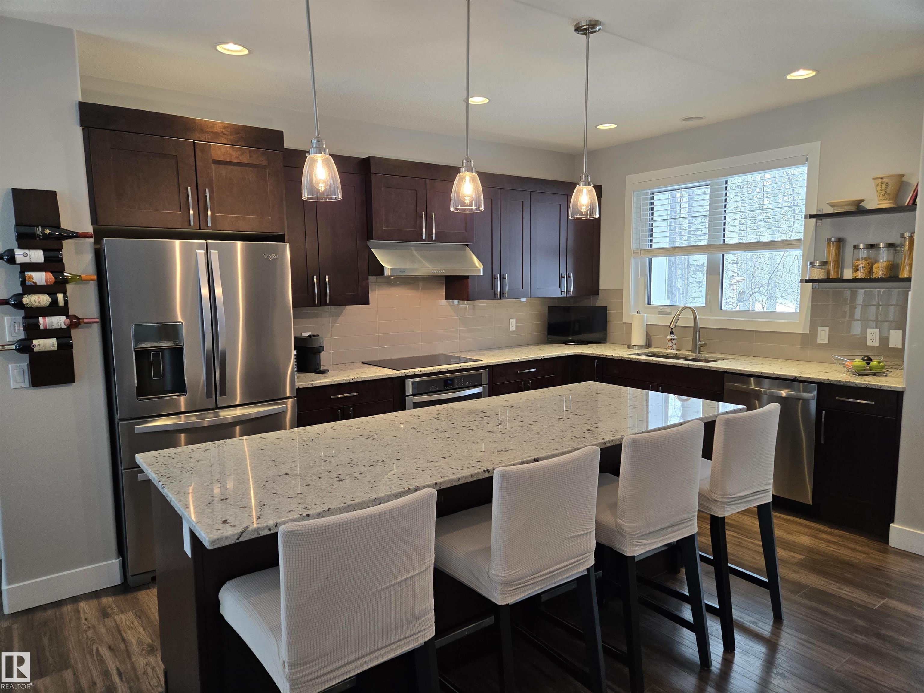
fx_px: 614
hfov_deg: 73.9
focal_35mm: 23
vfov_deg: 58.9
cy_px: 346
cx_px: 462
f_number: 1.8
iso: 125
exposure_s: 1/120
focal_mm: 5.4
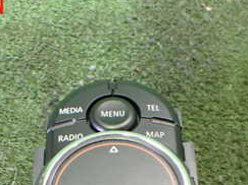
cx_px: 125
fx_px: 530
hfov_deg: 26.3
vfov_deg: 18.8
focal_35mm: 74
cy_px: 224
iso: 800
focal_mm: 5.4
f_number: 2.3
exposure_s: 1/30
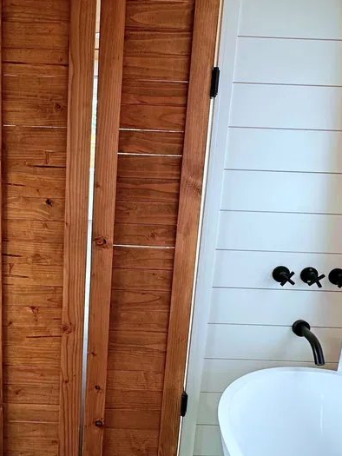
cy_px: 230
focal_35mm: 32
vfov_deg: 56.8
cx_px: 97
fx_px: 421
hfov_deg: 43.1
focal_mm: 2.22
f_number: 2.2
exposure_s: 1/99
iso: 125
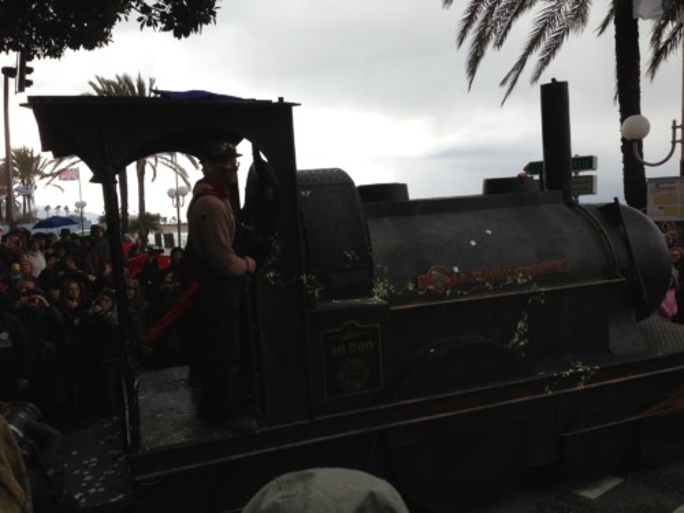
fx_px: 652
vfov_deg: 42.9
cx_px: 342
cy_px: 256
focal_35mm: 33
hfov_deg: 55.4
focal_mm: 4.13
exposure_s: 1/176
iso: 50
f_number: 2.4
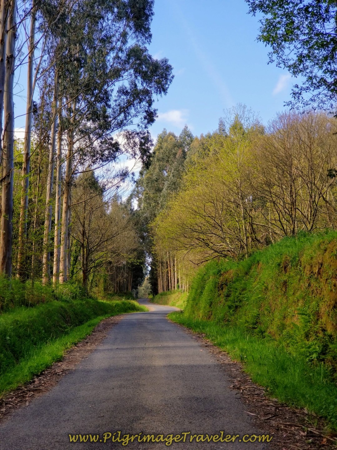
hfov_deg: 28.0
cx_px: 168
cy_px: 225
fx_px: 675
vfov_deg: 36.8
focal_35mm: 52
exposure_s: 1/270
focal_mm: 6
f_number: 2.4
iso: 25
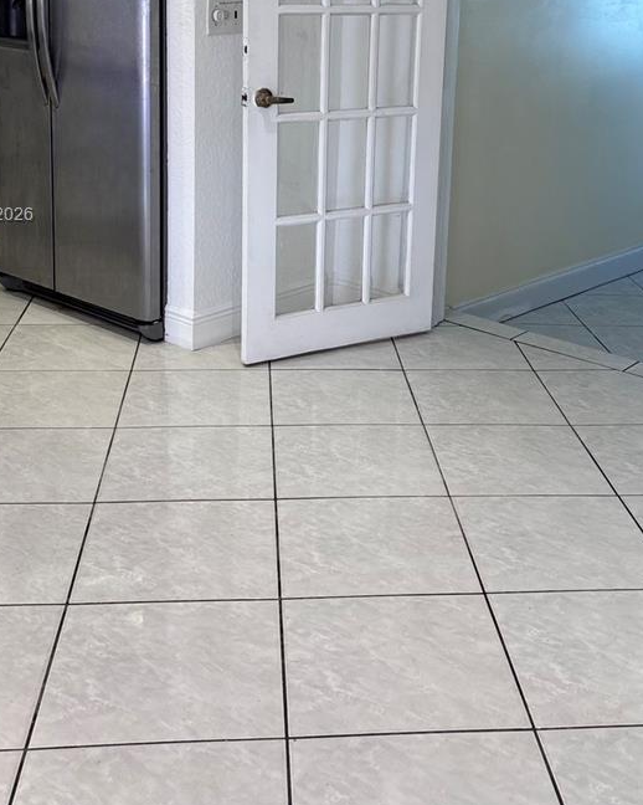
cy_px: 216
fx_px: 1119
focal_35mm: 47
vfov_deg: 38.7
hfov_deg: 32.0
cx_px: 362
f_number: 1.6
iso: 100
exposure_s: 1/120
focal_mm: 5.96
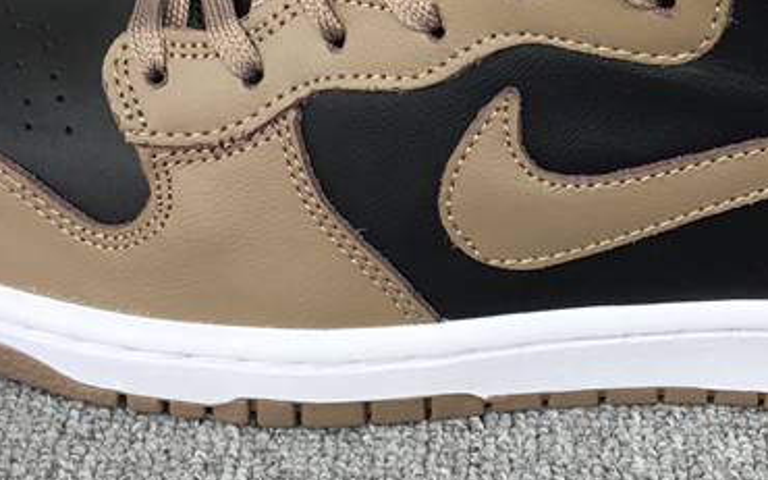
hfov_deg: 25.7
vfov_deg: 16.0
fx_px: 1674
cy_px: -1
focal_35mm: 80
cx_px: 519
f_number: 2.4
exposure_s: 1/223
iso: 25
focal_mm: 3.3
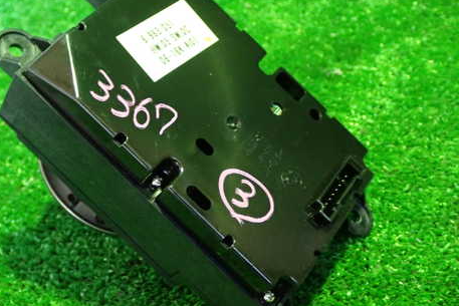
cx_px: 198
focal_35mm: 56
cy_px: 165
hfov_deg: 35.6
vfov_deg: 24.2
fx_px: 714
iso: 800
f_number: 2.8
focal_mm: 7.31
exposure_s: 1/13
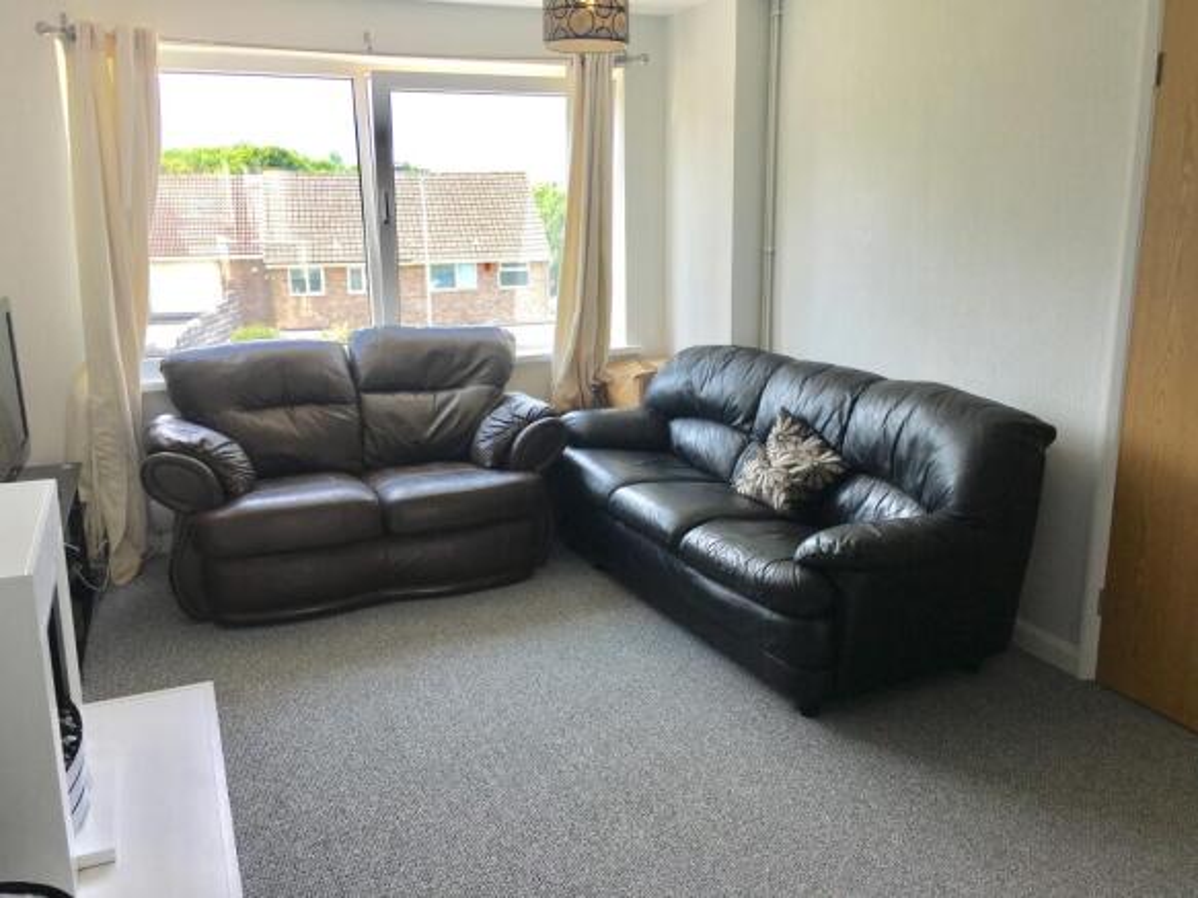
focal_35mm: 29
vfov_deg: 48.2
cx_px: 599
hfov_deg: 61.7
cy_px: 449
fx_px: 1003
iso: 25
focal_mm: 4.15
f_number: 2.2
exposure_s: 1/150
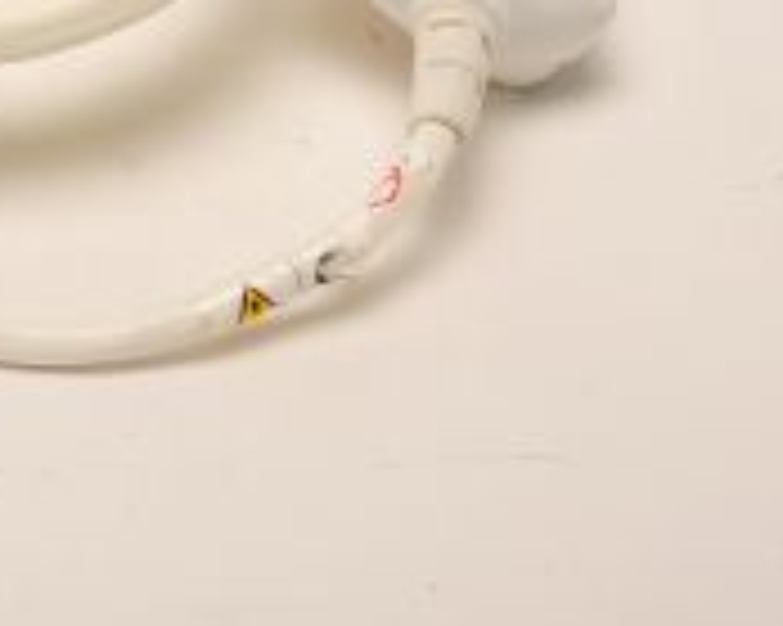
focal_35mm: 162
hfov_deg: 11.7
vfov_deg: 9.3
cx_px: -86
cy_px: -254
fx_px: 3752
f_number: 22
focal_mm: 50
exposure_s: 1/160
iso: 320
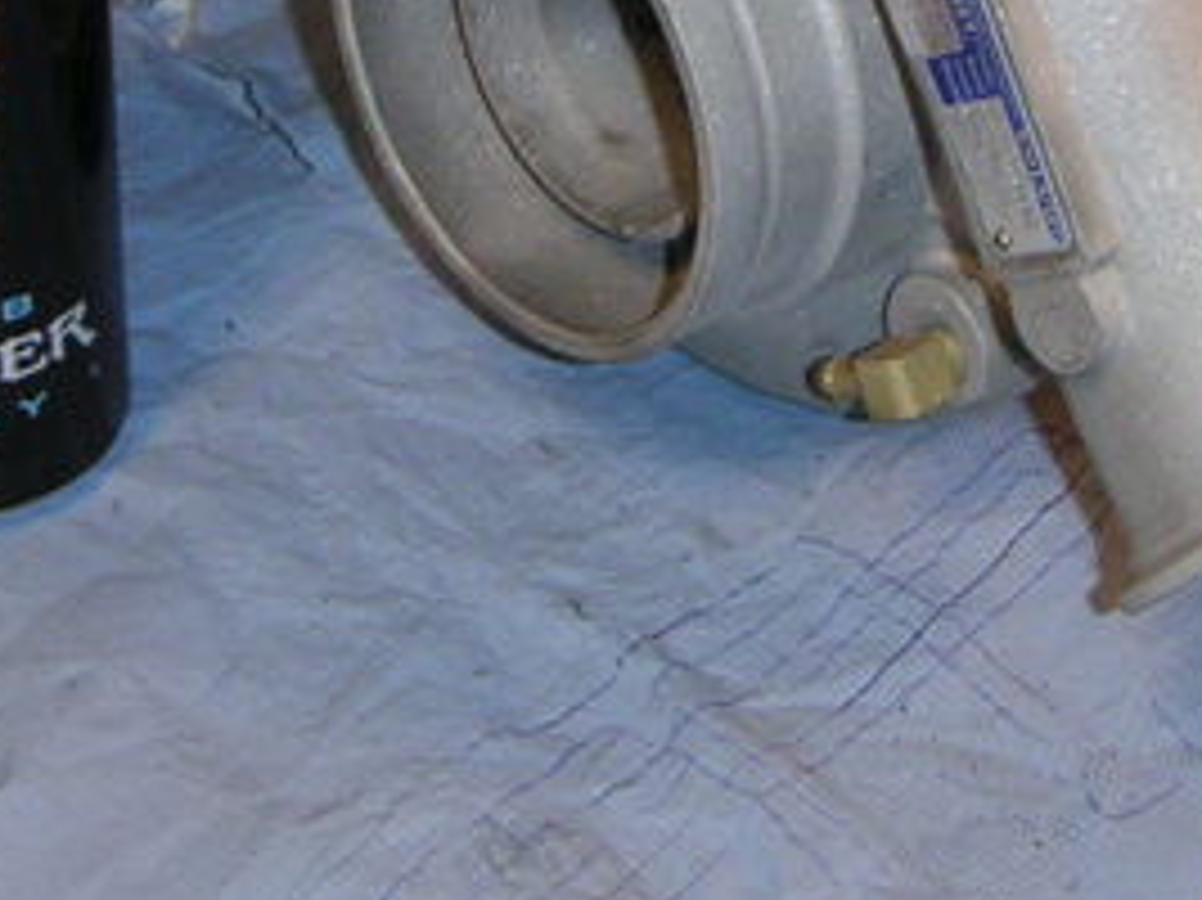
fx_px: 3158
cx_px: 761
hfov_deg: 21.5
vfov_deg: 15.9
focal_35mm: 91
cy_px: 22
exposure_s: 1/45
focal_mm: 6
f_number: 2.8
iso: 160
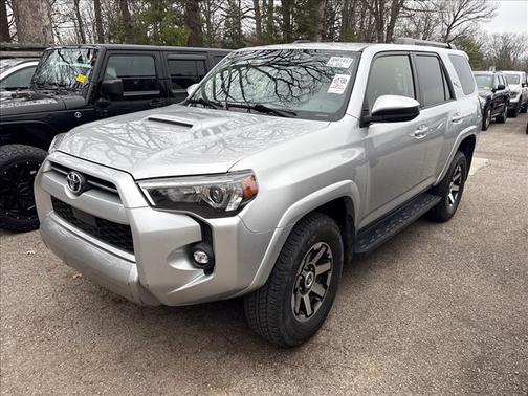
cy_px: 198
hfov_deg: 67.3
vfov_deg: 53.1
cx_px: 264
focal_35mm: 26
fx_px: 397
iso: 40
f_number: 1.6
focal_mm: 5.96
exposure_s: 1/310
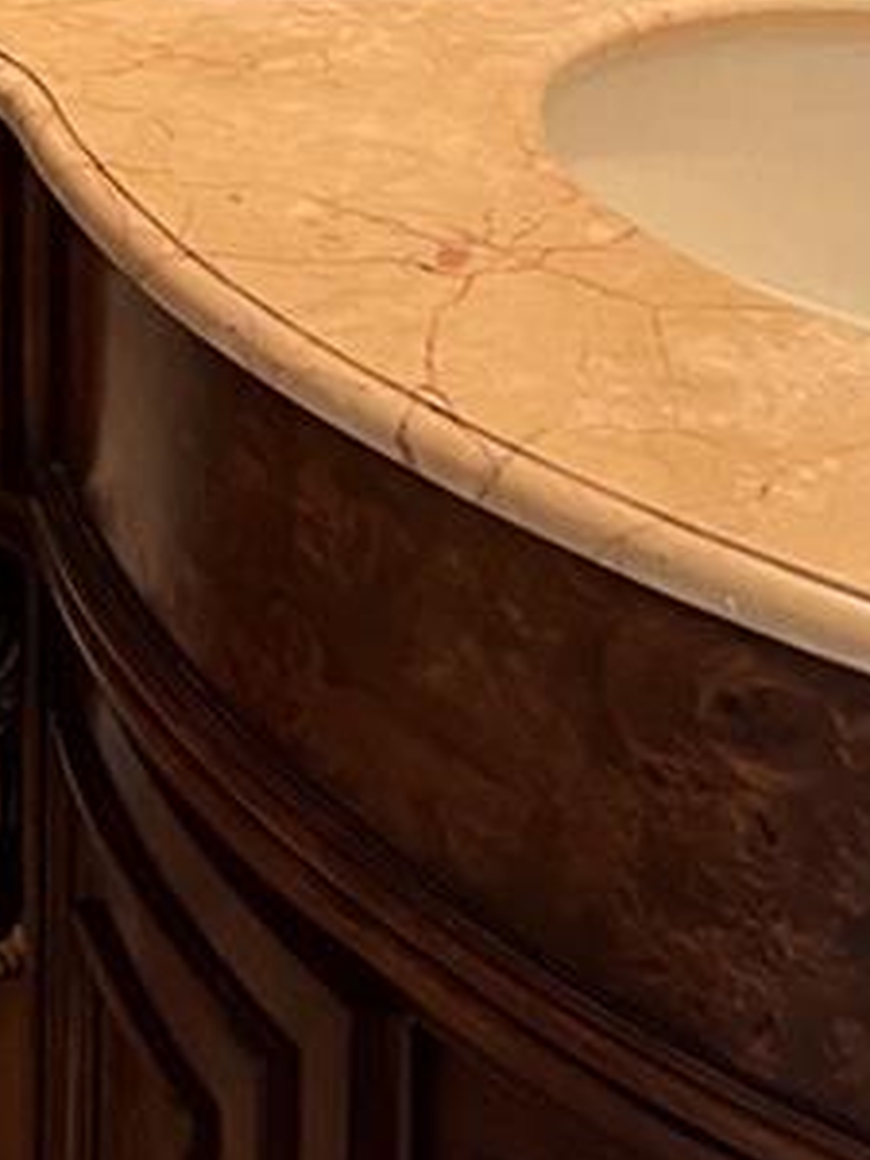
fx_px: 3485
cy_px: -808
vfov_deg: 16.4
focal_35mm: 104
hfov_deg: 13.8
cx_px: -189
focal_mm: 5.7
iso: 400
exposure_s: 1/40
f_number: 1.5
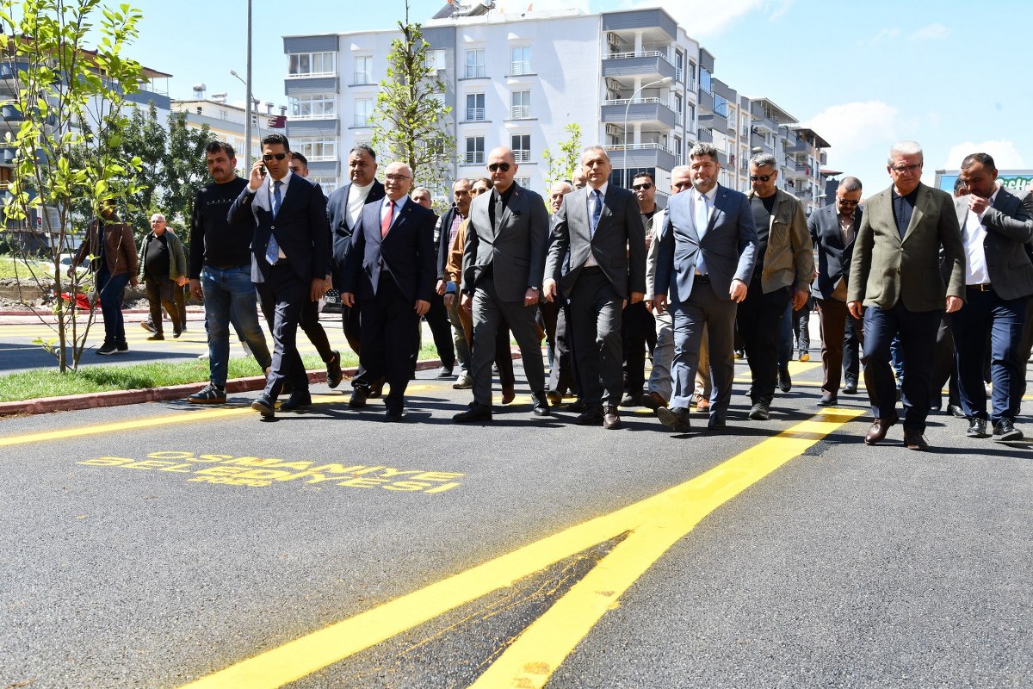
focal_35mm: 44
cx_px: 516
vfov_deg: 30.5
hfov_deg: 44.5
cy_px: 344
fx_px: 1262
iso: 400
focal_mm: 44
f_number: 9
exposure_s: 1/320
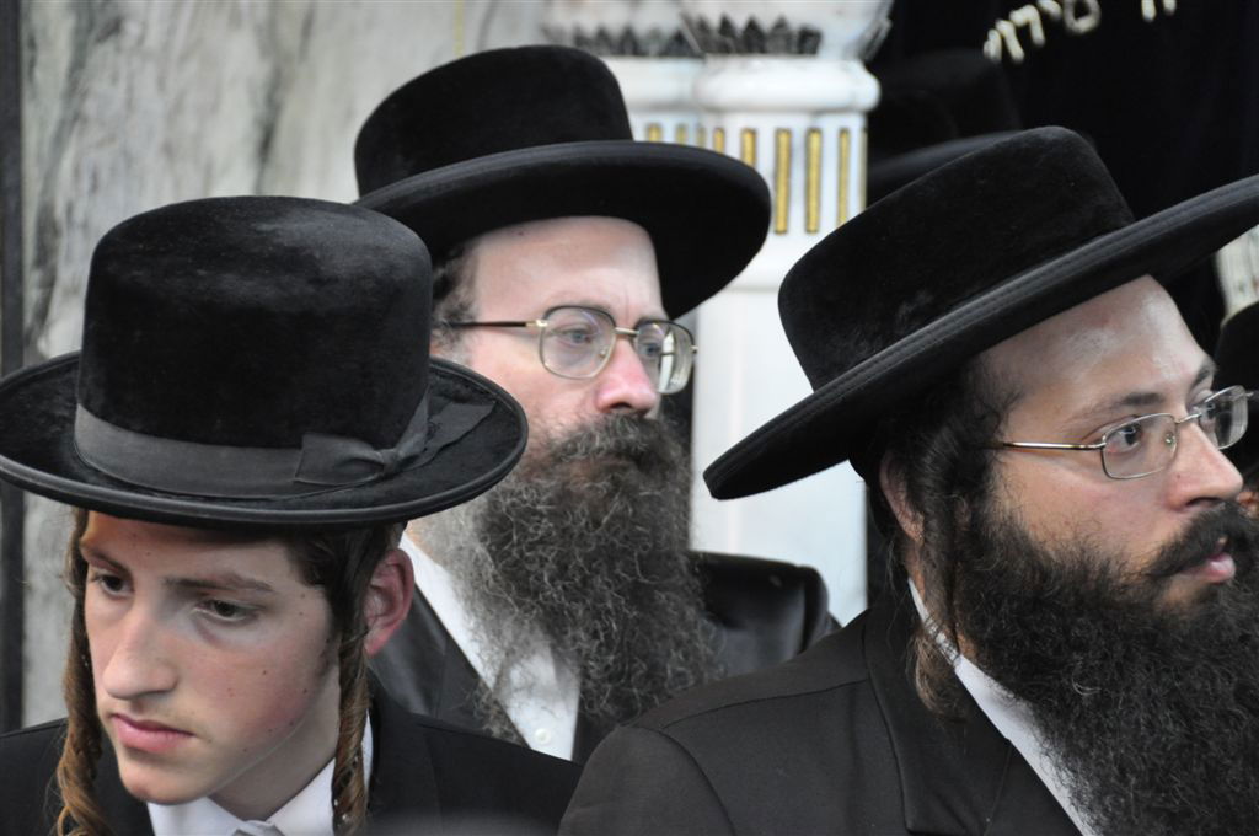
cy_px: 418
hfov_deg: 14.4
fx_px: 4977
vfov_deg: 9.6
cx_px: 630
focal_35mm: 142
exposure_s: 1/30
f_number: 5.3
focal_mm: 95
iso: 1600
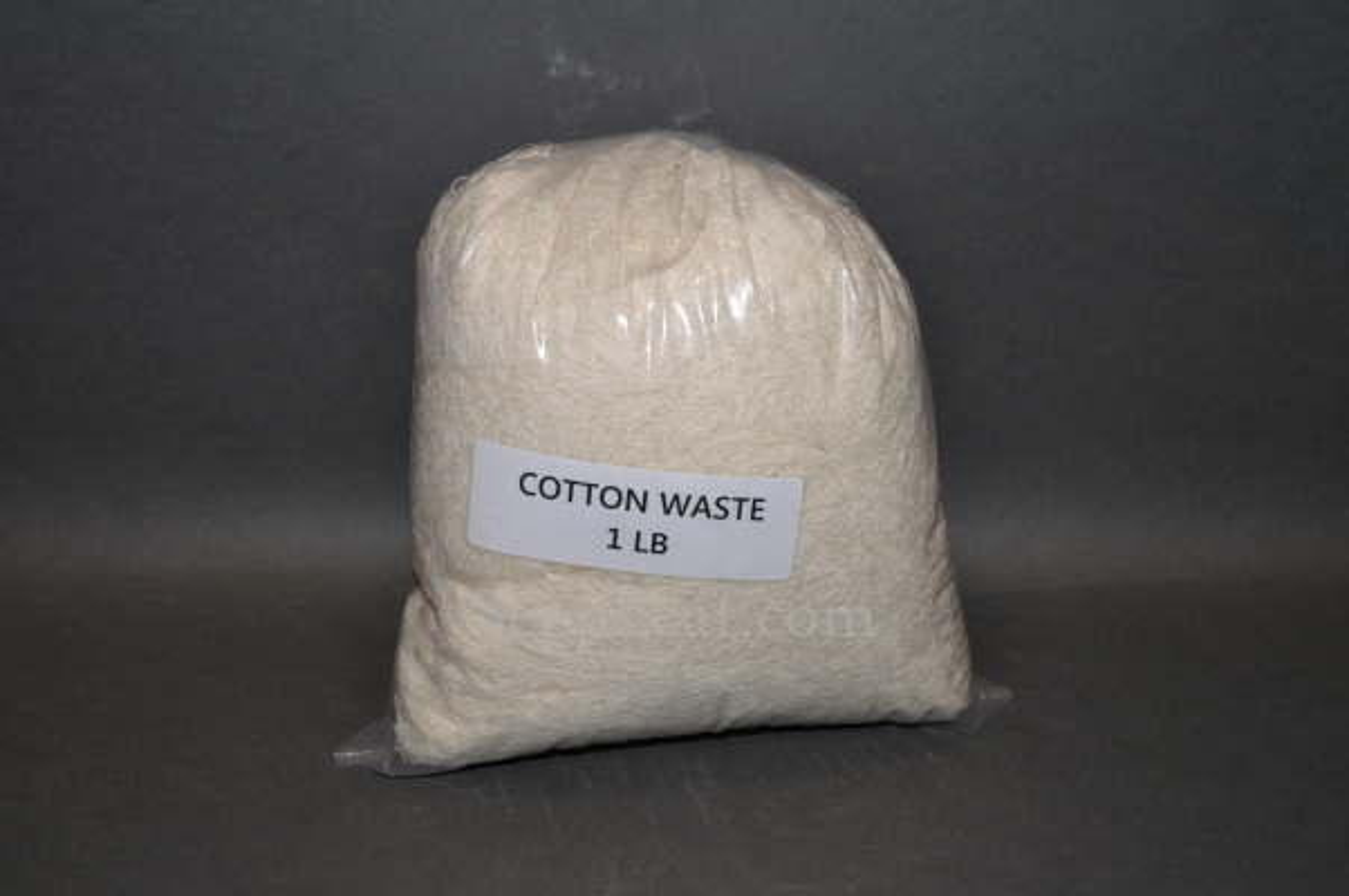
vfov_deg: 36.8
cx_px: 674
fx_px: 1348
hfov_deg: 53.2
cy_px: 448
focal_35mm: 36
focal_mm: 24
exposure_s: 1/160
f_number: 9
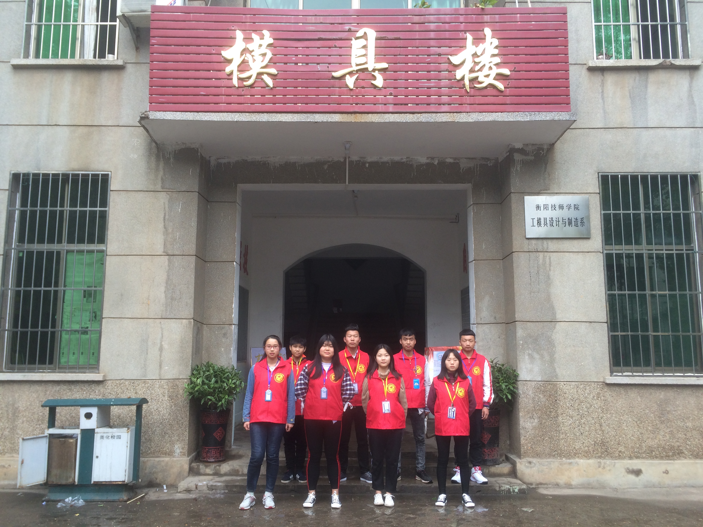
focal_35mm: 29
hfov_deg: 61.7
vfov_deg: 48.2
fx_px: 589
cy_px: 264
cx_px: 352
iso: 50
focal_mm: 4.15
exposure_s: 1/120
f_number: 2.2
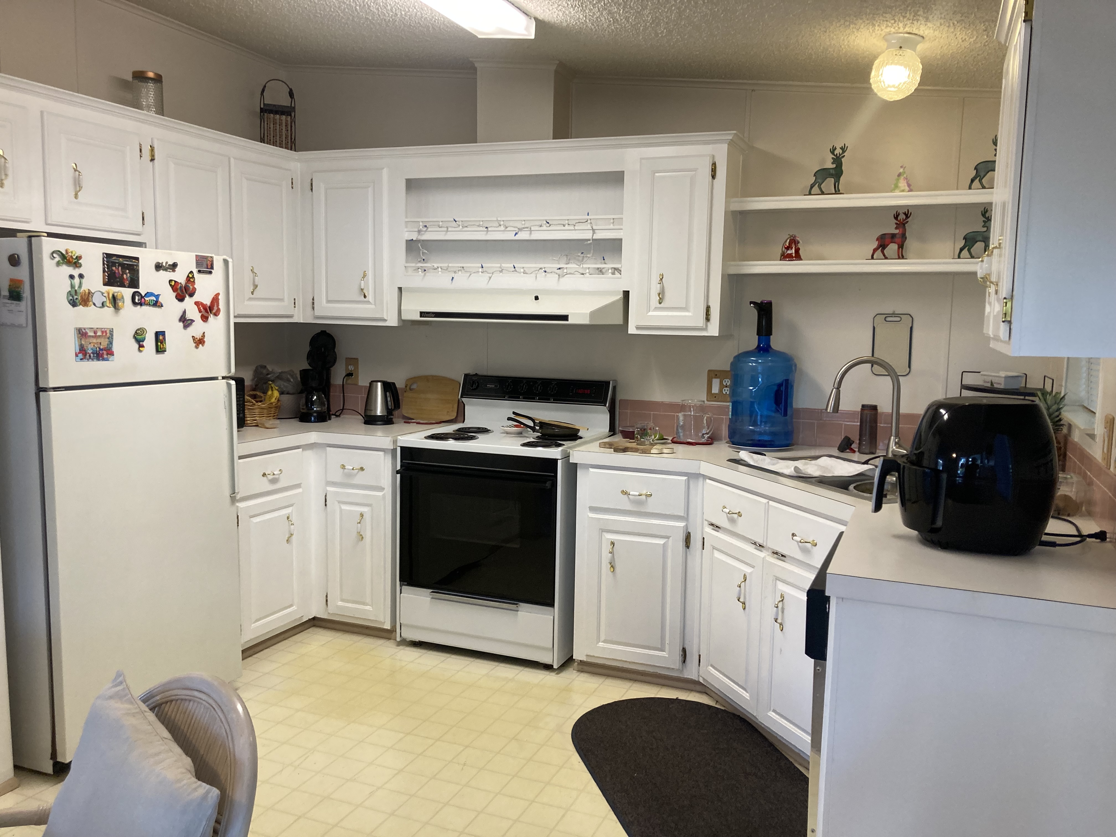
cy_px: 418
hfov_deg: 63.4
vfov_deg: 49.7
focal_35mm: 28
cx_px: 558
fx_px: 903
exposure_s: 1/60
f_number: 1.8
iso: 80
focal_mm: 3.99
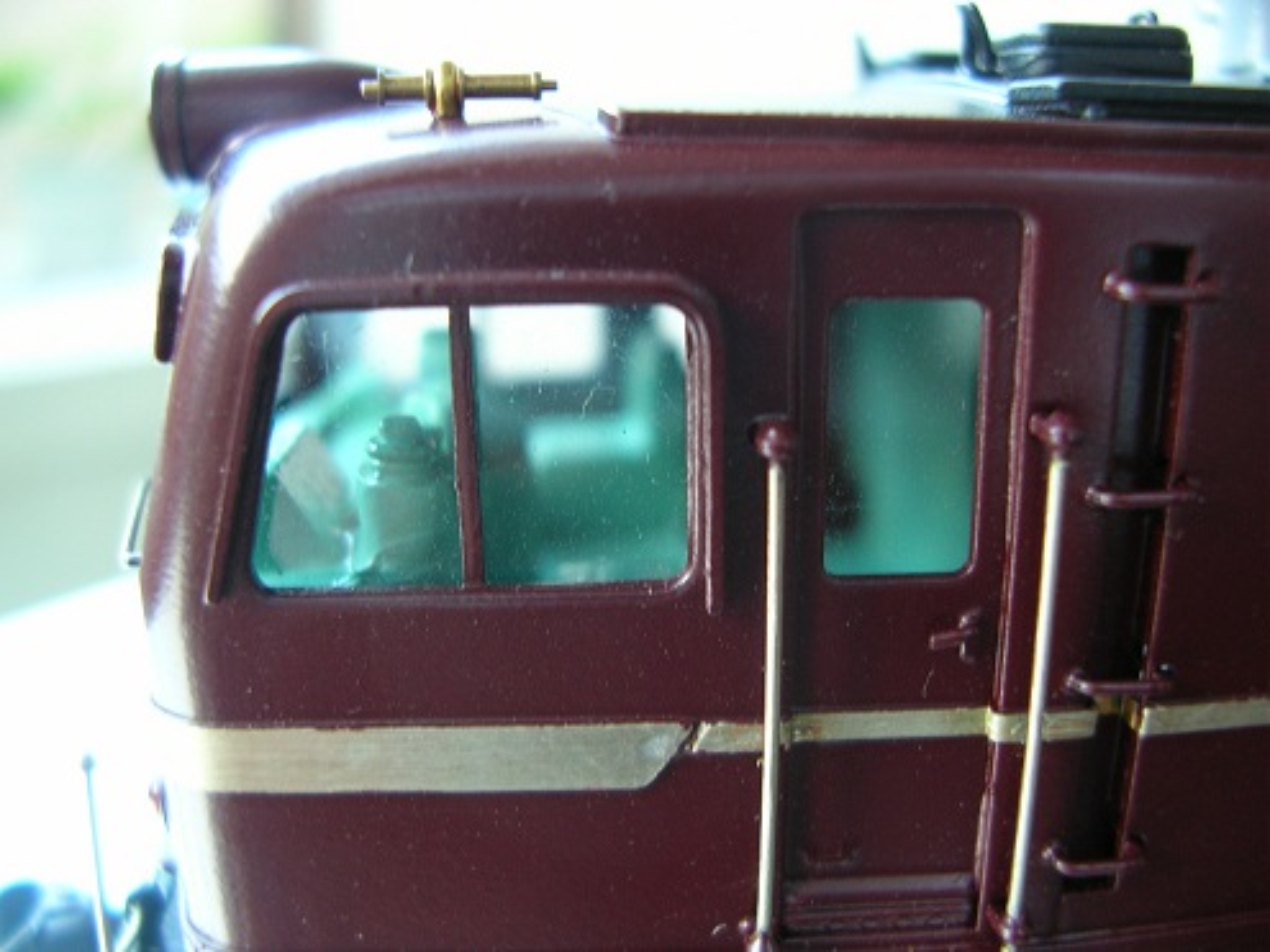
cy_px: 476
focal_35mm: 35
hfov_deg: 52.6
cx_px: 635
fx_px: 1284
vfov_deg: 40.7
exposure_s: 1/6.1
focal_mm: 5.8
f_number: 2.8
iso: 50
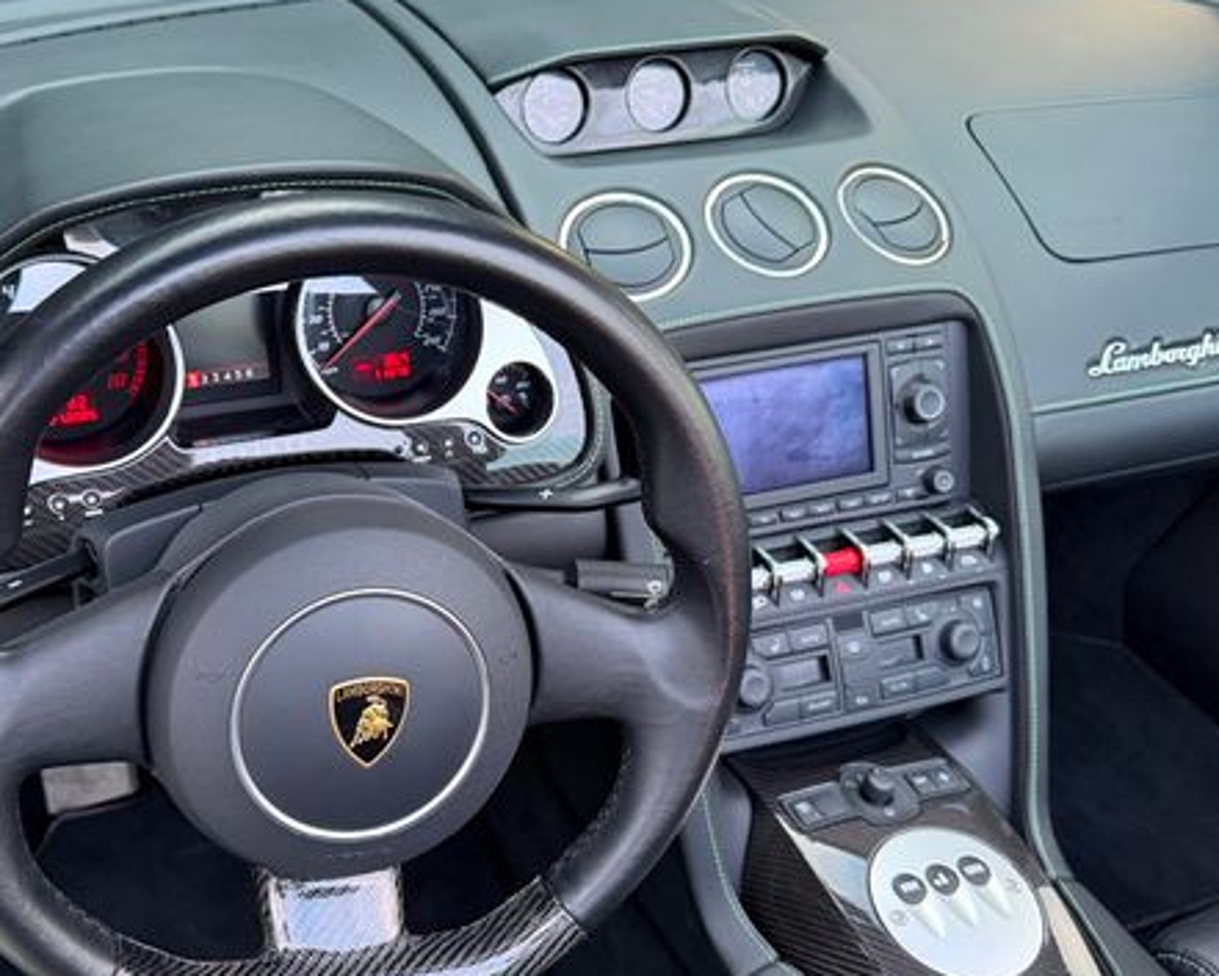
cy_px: 547
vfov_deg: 43.3
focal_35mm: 34
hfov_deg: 52.0
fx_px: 1227
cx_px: 420
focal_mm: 6.76
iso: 400
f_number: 1.78
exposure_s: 1/60
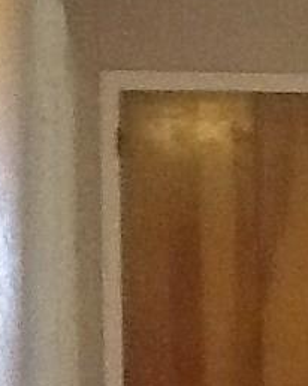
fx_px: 1825
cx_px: 432
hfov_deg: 9.4
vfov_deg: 12.0
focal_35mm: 160
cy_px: 334
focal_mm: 2.03
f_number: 2.4
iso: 400
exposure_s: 1/15
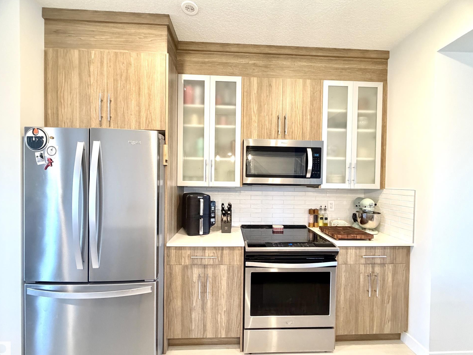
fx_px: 205
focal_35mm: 15
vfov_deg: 81.7
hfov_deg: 98.2
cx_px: 239
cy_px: 185
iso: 640
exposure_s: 1/60
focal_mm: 2.22
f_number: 2.2
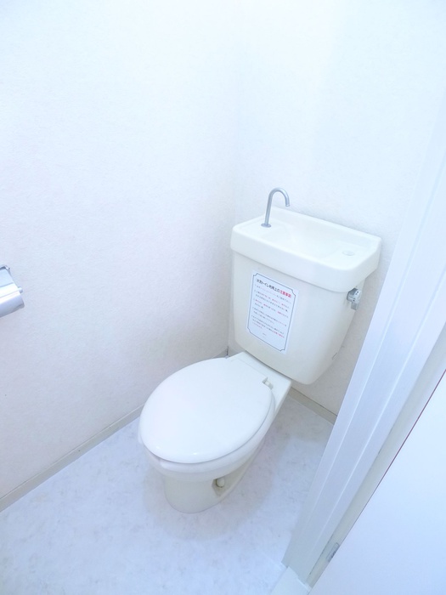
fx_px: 412
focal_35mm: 24
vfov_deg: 71.6
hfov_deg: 56.8
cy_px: 298
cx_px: 223
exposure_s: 1/40
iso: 400
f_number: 2
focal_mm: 5.1
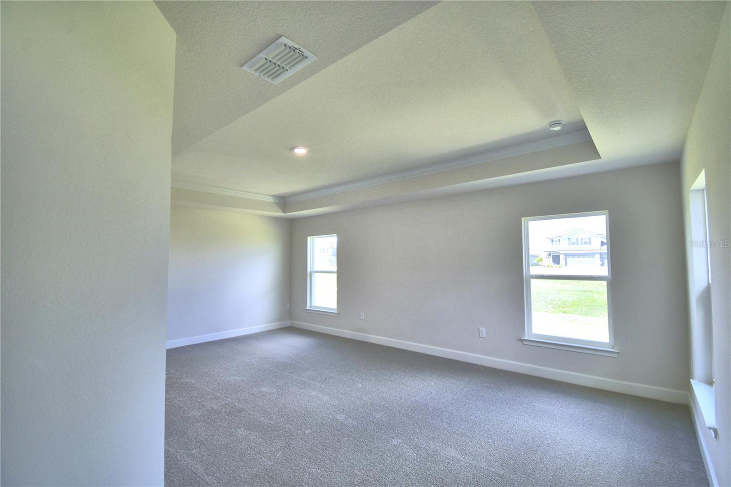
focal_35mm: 15
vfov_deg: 77.3
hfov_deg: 100.4
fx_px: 305
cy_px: 244
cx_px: 366
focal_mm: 10
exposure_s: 1/125
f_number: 4.5
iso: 200
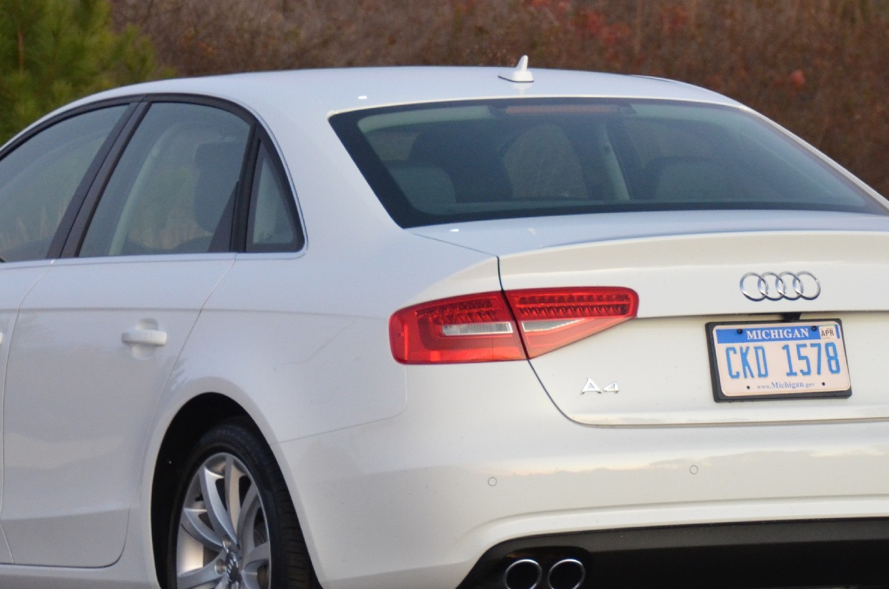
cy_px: 294
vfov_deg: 4.8
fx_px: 7020
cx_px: 398
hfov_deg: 7.2
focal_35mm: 285
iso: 1600
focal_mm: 105
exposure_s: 1/25
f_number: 5.3
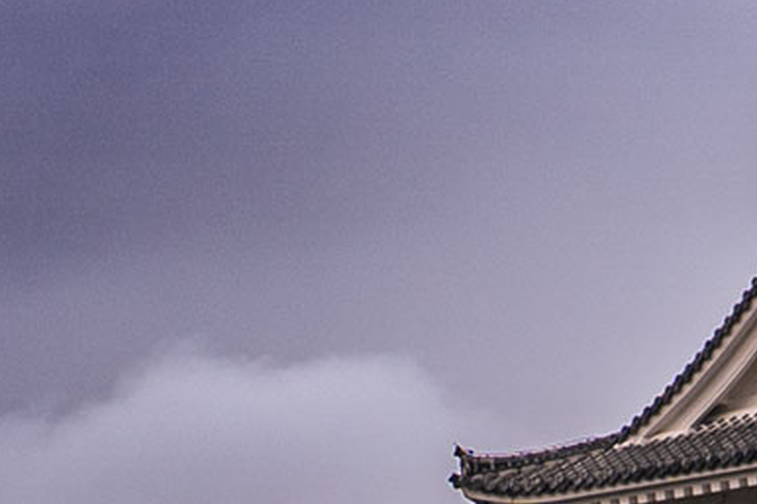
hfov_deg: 4.9
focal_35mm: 420
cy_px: 1371
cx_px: 131
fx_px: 8827
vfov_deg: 3.2
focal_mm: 50
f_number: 5.6
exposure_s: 1/320
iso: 100
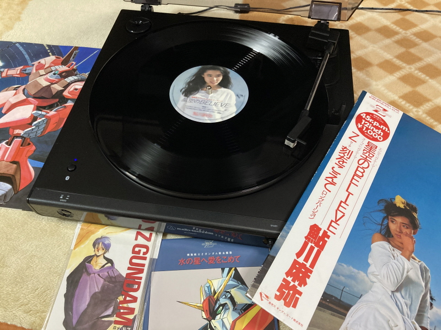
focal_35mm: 28
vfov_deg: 49.7
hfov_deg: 63.4
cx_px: 220
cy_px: 165
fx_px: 357
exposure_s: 1/60
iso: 200
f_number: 1.8
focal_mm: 3.99
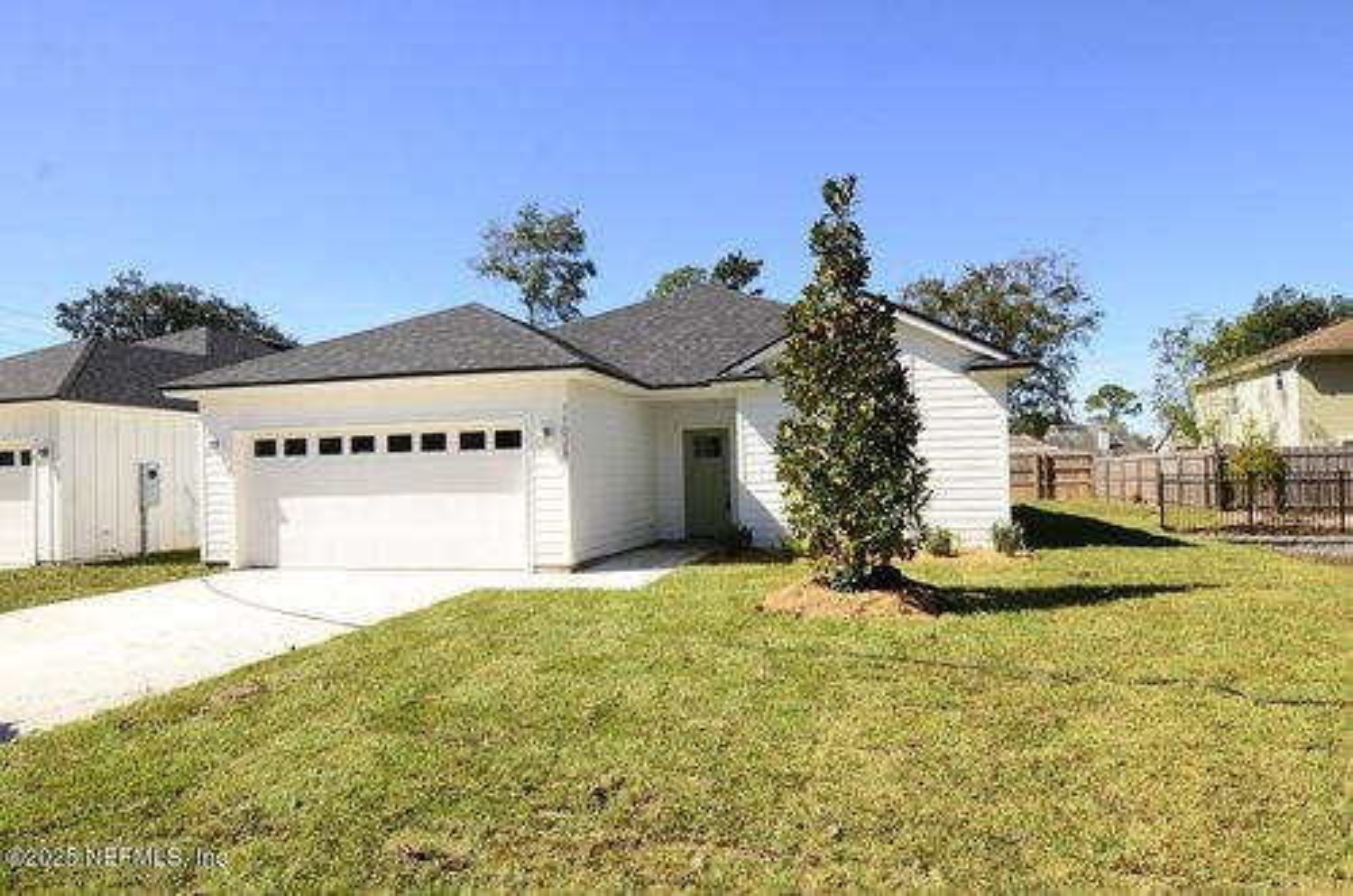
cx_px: 676
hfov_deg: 81.3
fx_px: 787
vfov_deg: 59.3
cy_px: 448
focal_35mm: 21
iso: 250
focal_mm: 14
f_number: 8
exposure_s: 1/500
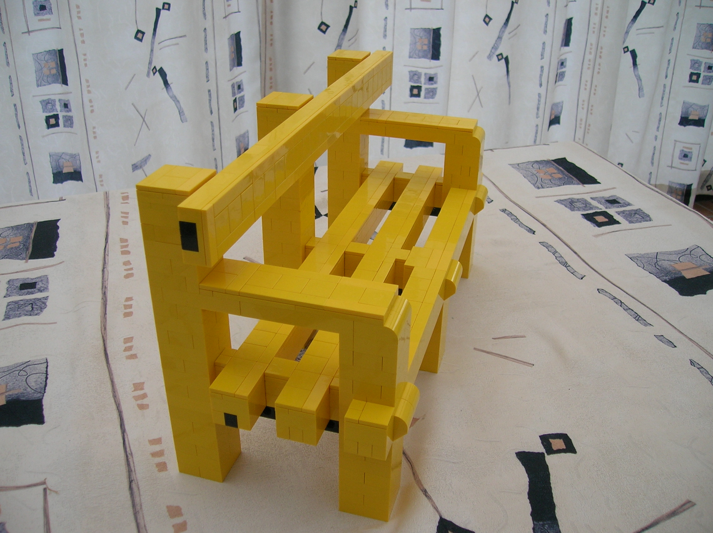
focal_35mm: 34
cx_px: 356
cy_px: 266
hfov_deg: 54.0
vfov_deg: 41.7
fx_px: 700
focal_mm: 5.7
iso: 50
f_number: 2.9
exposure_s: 1/80.4
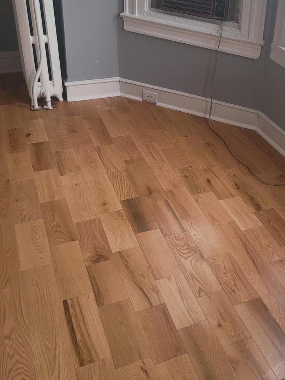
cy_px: 114
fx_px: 472
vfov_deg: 43.0
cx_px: 217
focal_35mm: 43
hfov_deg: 32.9
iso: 160
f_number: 1.8
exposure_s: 1/119
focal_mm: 5.4
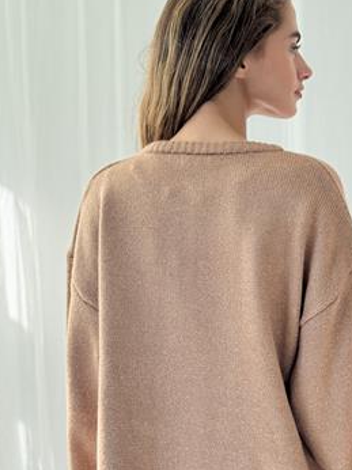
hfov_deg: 19.8
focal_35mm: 74
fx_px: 1005
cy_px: 249
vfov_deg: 26.3
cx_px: 219
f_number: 1.78
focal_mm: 6.76
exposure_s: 1/296
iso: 64
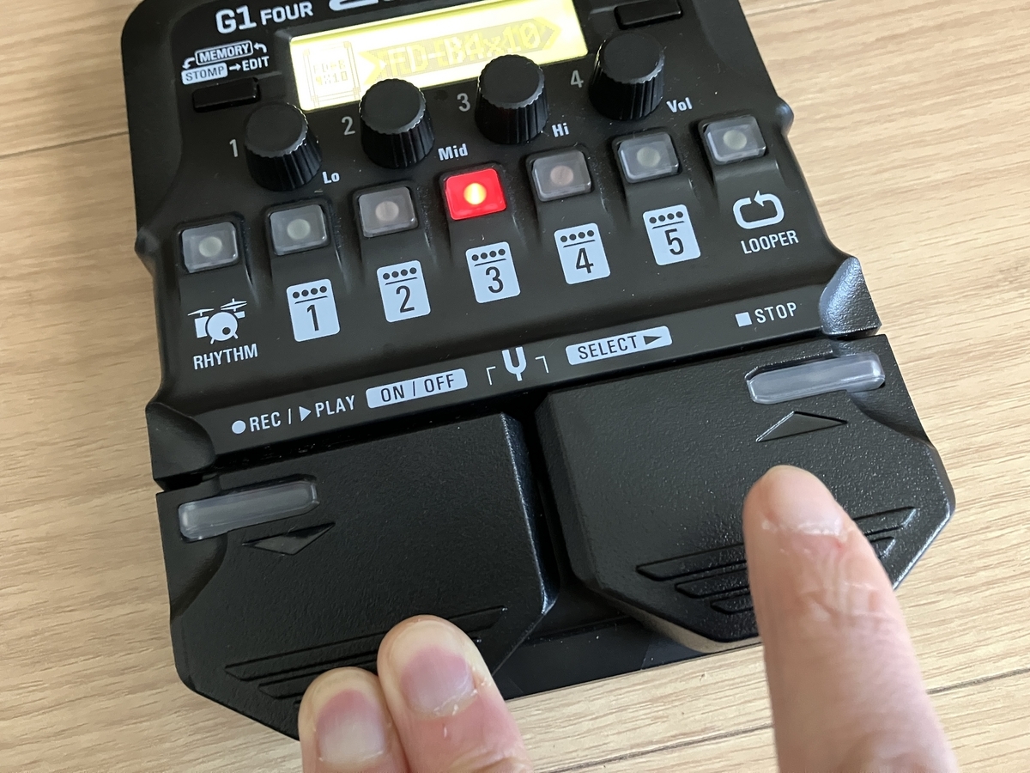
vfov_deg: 49.7
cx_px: 515
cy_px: 386
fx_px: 833
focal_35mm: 28
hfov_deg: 63.4
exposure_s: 1/30
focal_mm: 3.99
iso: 640
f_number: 1.8
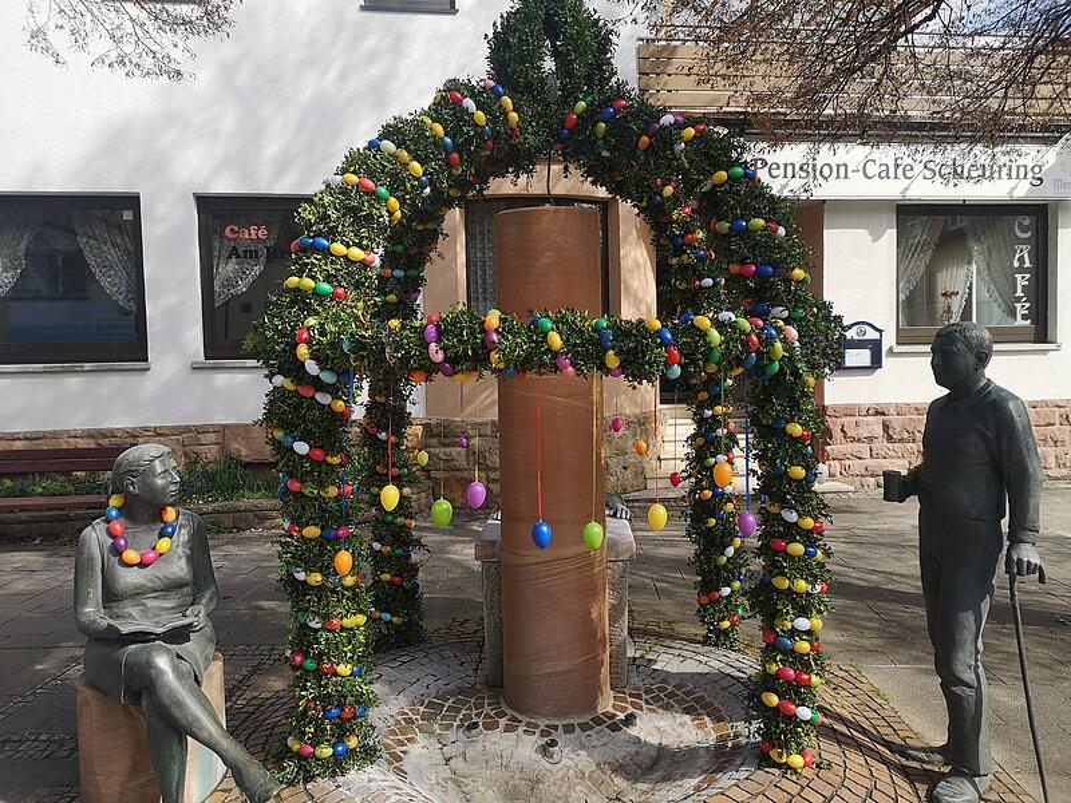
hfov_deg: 65.3
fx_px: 835
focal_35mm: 27
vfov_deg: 51.4
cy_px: 402
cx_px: 536
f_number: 1.8
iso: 50
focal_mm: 5.58
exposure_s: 1/1062
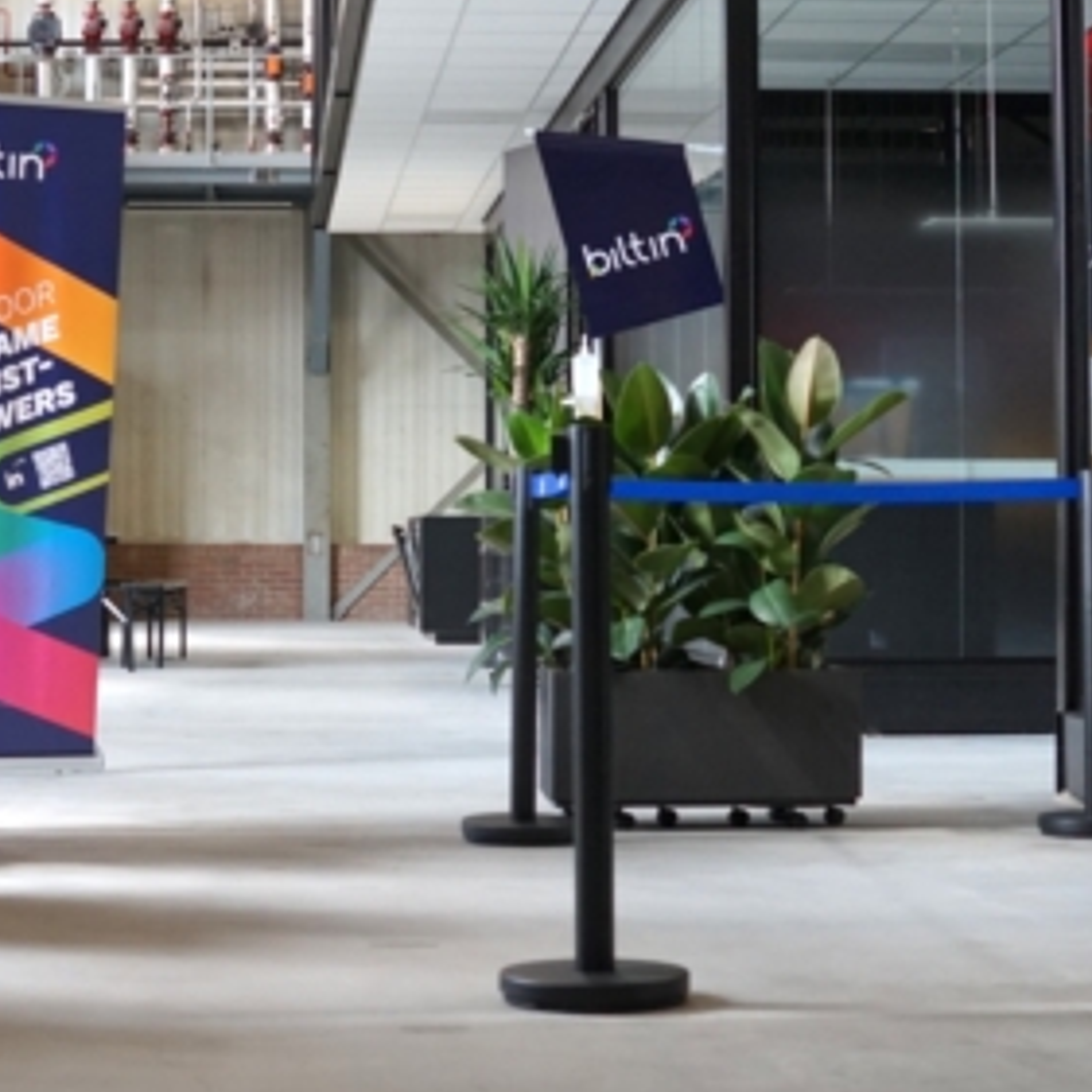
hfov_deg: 20.0
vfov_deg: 20.1
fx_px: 3069
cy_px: 338
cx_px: 253
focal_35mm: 86
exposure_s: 1/160
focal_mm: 30
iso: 800
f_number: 4
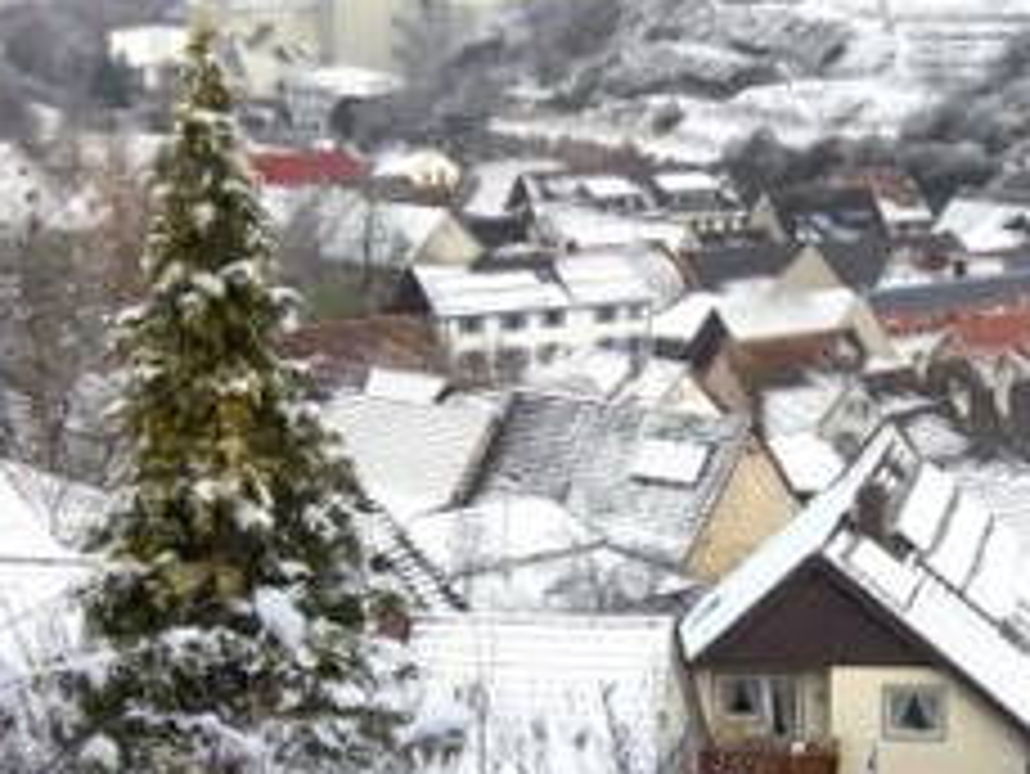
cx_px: 715
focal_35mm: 82
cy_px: 454
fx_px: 2441
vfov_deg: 18.0
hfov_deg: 23.7
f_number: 4.5
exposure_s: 1/320
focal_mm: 8.3
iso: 64
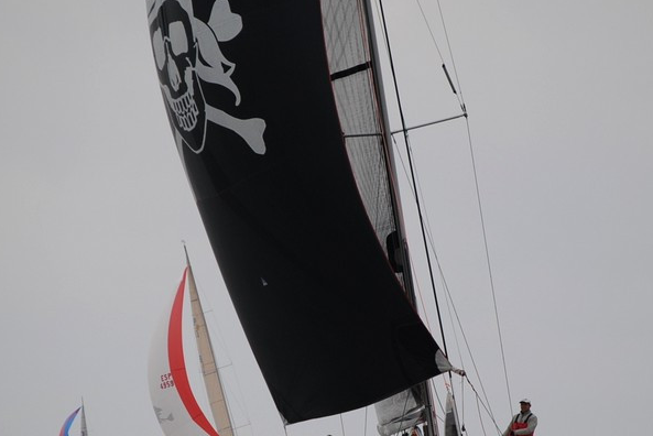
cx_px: 356
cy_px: 302
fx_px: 6349
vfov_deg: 3.9
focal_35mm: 350
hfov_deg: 5.9
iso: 200
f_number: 5
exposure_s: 1/1000
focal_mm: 135
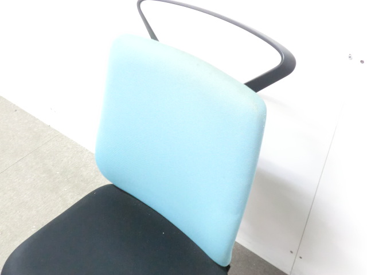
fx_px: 403
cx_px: 184
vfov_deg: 37.7
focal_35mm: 38
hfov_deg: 49.0
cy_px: 138
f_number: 3.9
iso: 800
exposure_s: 1/13
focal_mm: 6.9
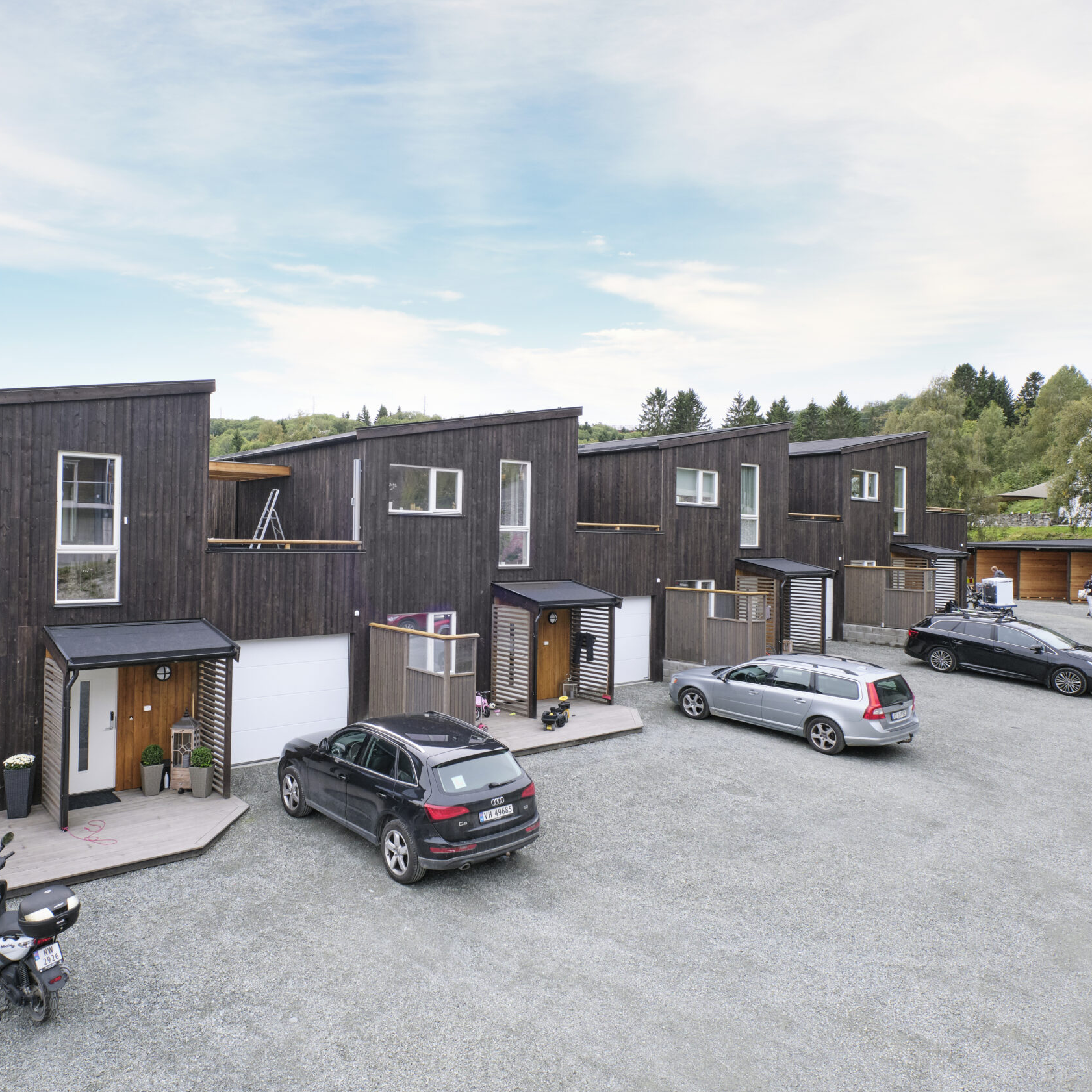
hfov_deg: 68.9
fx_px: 785
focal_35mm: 22
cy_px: 543
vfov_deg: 69.6
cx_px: 433
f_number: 9
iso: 400
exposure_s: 1/160
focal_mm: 11
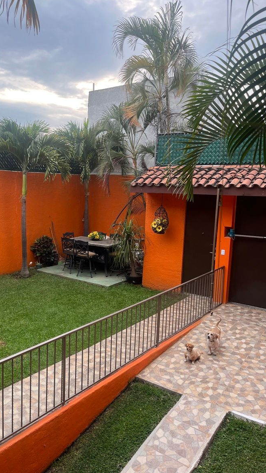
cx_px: 89
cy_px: 240
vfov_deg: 66.1
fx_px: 364
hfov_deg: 39.7
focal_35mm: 29
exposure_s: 1/188
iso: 50
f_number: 1.6
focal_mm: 5.1
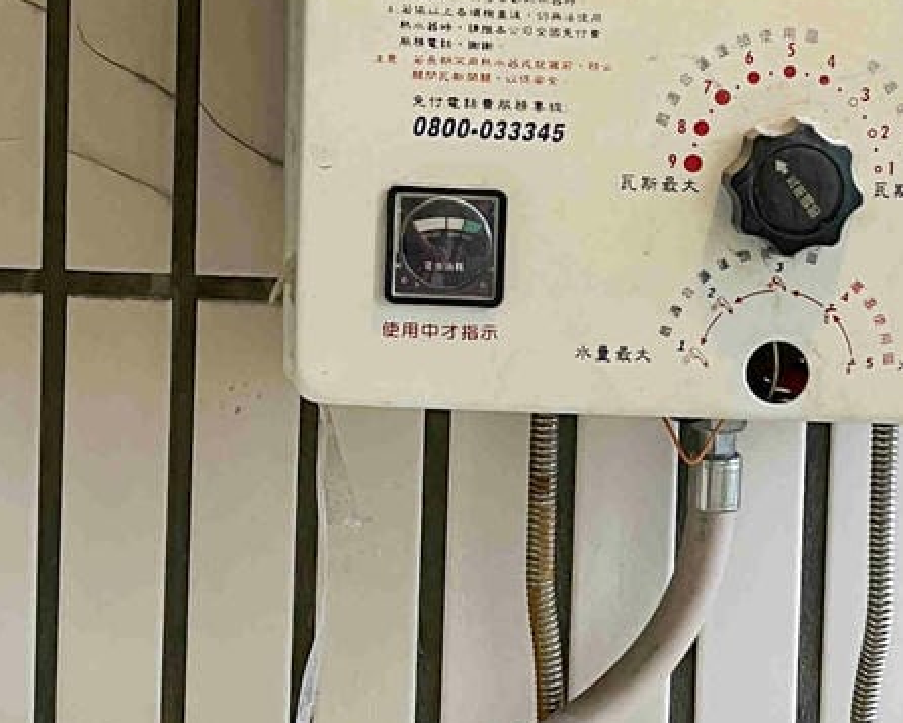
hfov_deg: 21.0
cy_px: 233
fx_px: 2433
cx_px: 591
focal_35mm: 91
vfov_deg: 16.9
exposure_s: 1/60
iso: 80
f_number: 1.5
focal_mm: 5.7
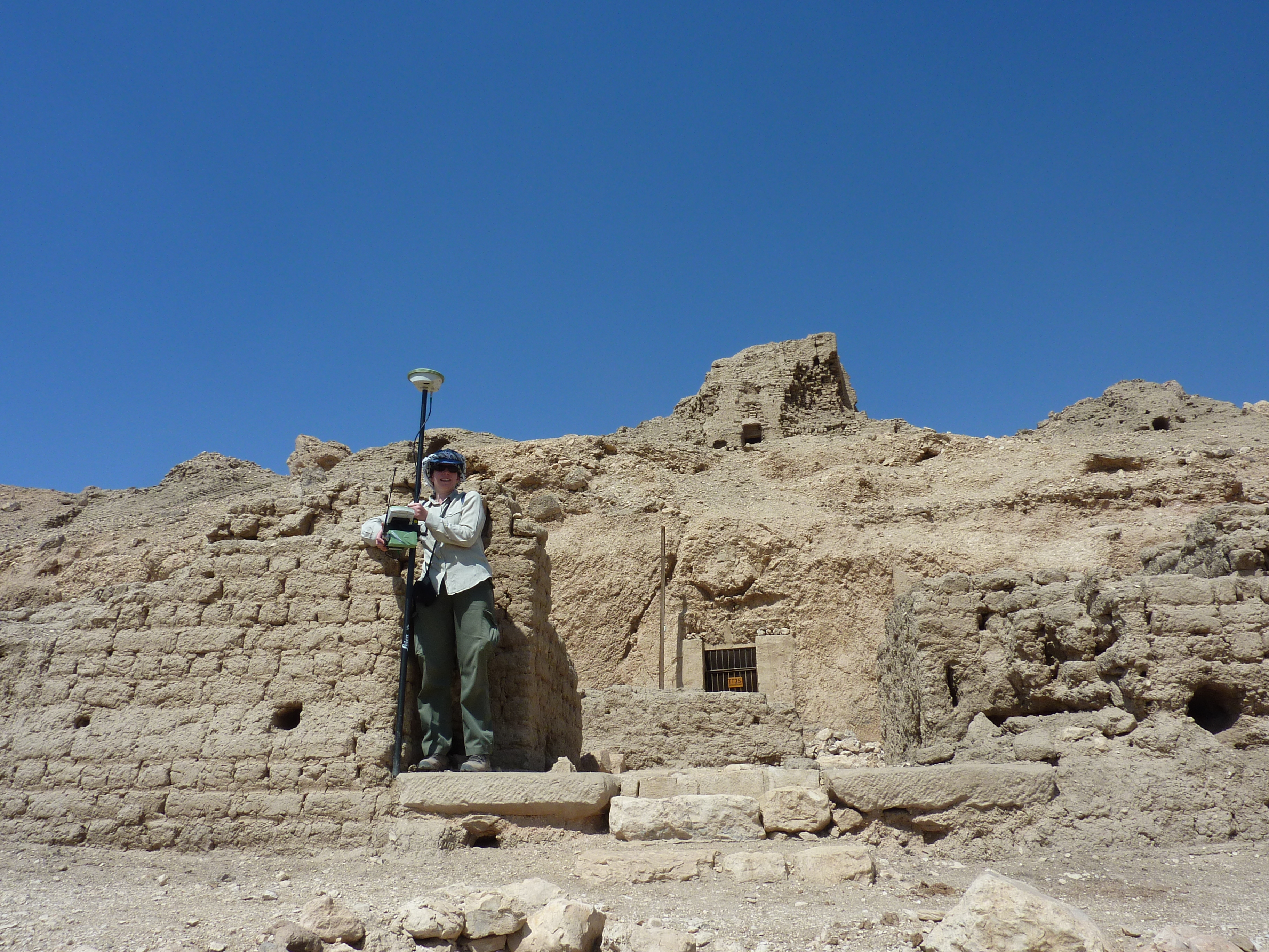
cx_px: 634
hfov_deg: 69.4
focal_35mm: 25
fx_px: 916
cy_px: 476
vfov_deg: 54.9
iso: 80
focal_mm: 4.1
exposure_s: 1/640
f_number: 5.6
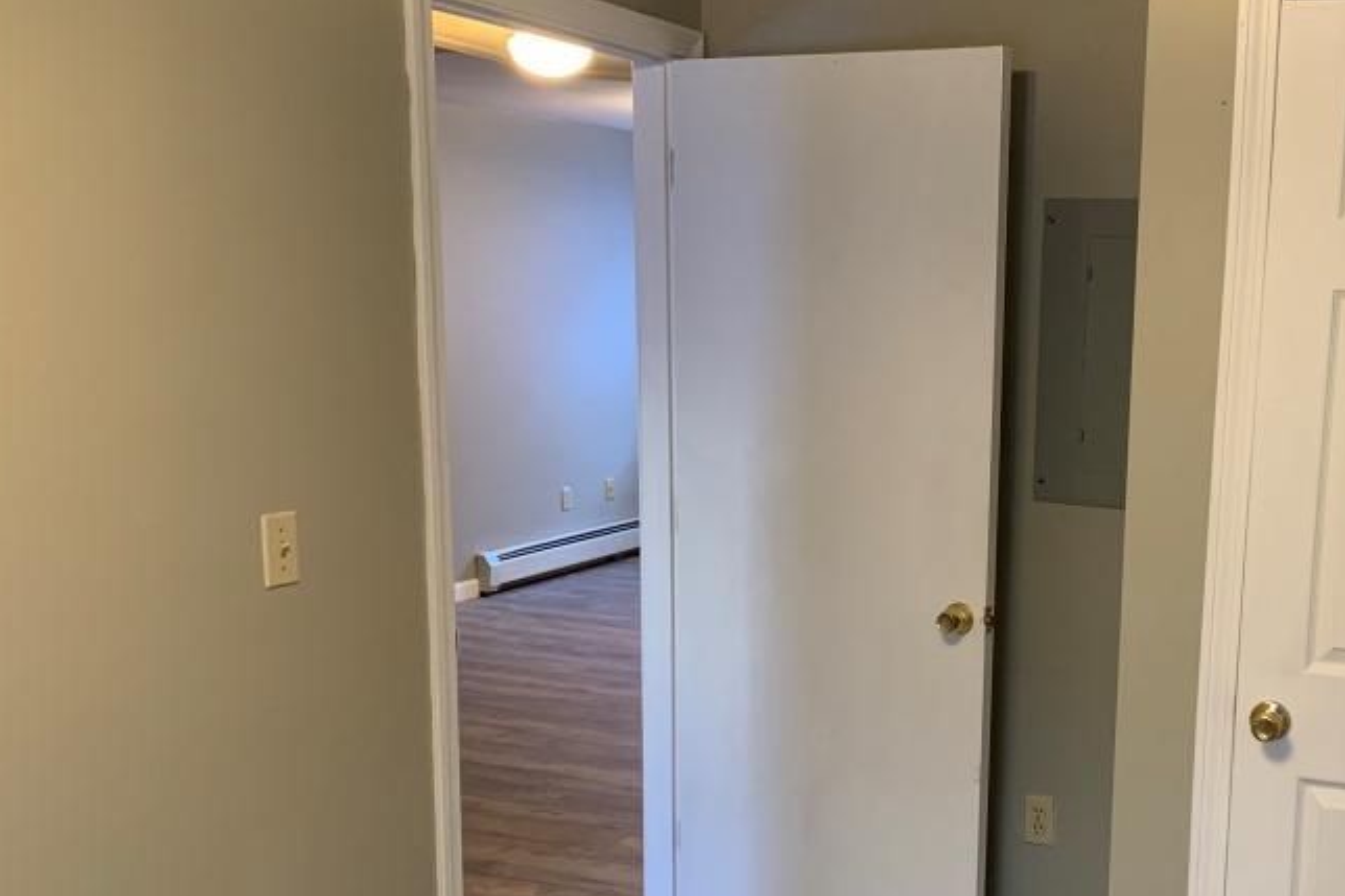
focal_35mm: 43
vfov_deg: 30.9
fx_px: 1606
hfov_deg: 43.6
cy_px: 595
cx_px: 1048
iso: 200
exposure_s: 1/60
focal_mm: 4.25
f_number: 1.8
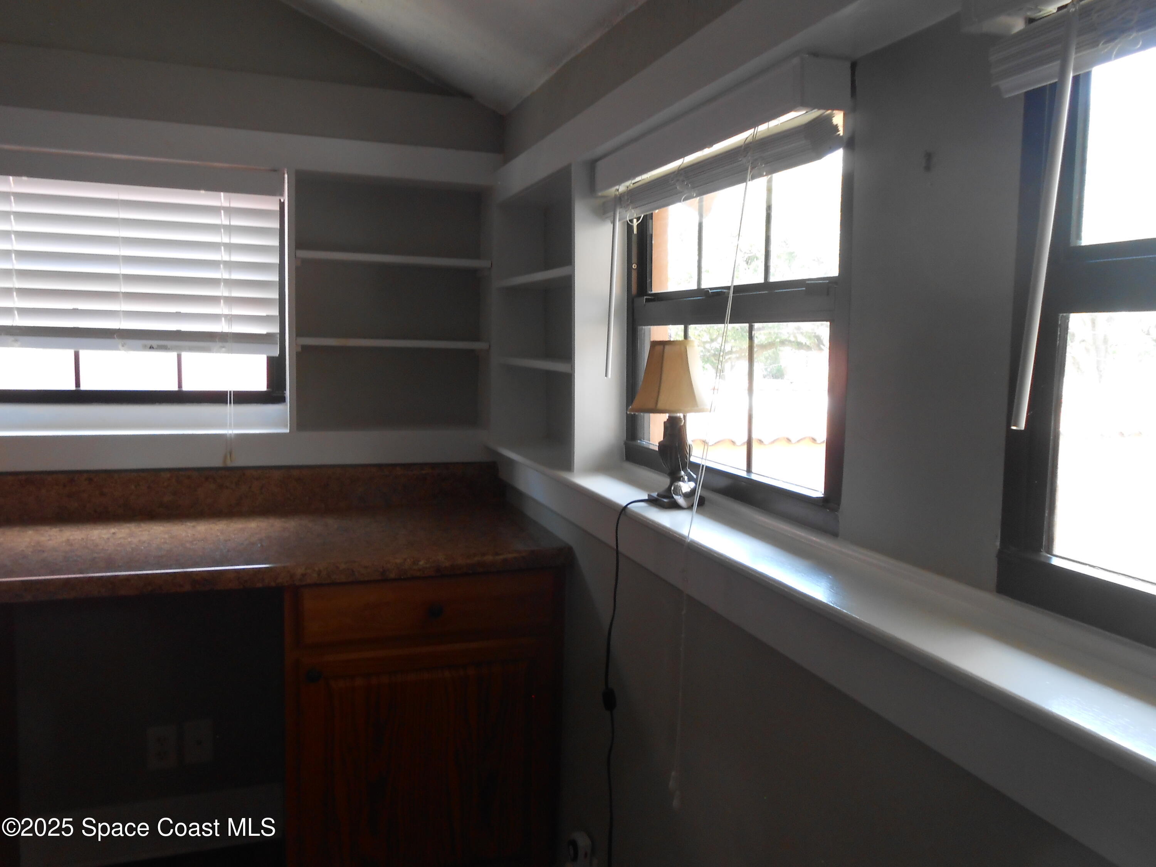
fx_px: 868
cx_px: 578
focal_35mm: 26
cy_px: 434
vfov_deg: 53.1
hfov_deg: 67.3
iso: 160
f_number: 3.5
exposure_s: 1/30
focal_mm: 4.6
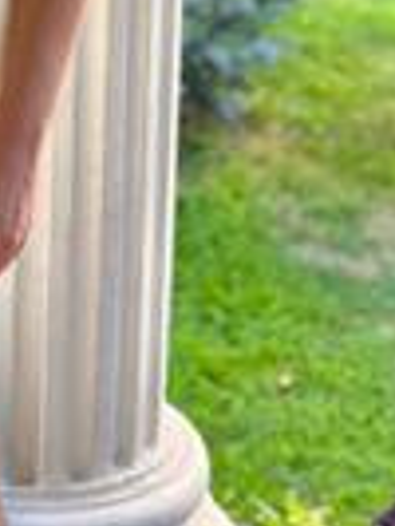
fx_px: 2187
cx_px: -142
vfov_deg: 13.0
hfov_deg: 10.1
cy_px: -261
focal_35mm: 144
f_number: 1.78
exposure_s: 1/258
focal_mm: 6.86
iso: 80
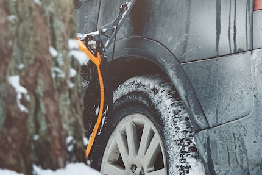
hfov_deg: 9.9
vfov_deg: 7.3
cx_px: 589
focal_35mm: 186
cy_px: -43
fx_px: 1354
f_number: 2
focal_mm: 40
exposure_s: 1/500
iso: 160
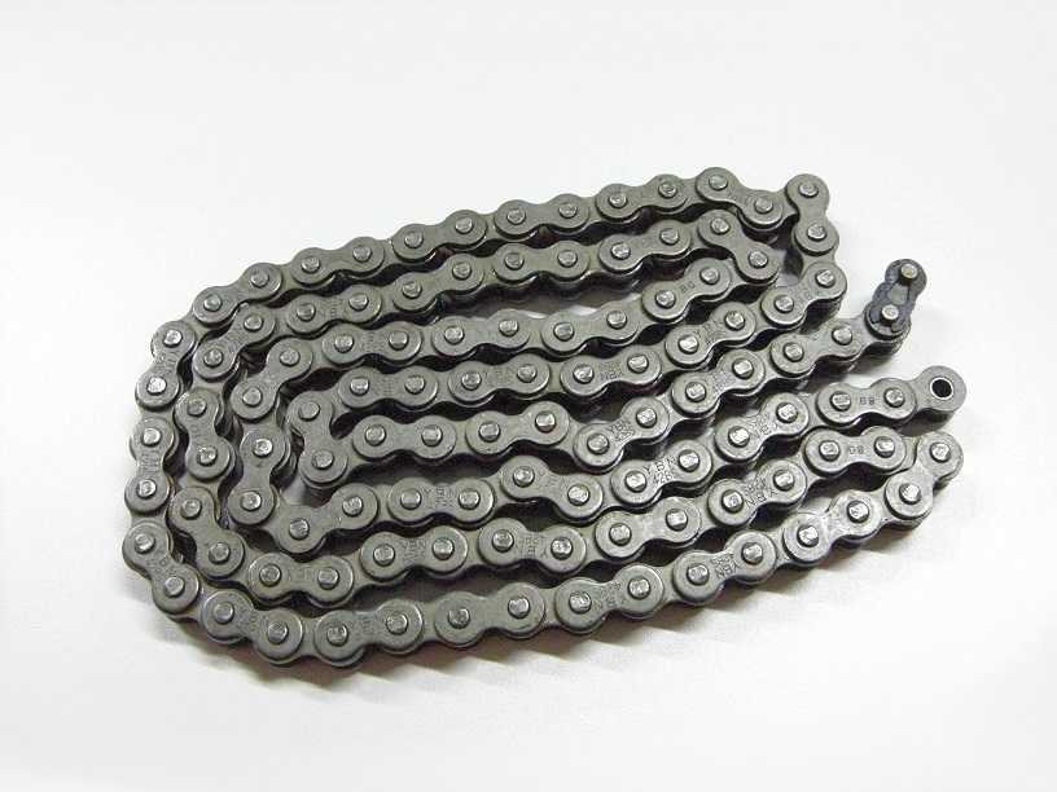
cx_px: 528
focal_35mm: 38
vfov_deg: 37.7
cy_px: 396
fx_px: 1160
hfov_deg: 49.0
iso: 800
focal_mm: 6.2
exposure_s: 1/80
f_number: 2.7
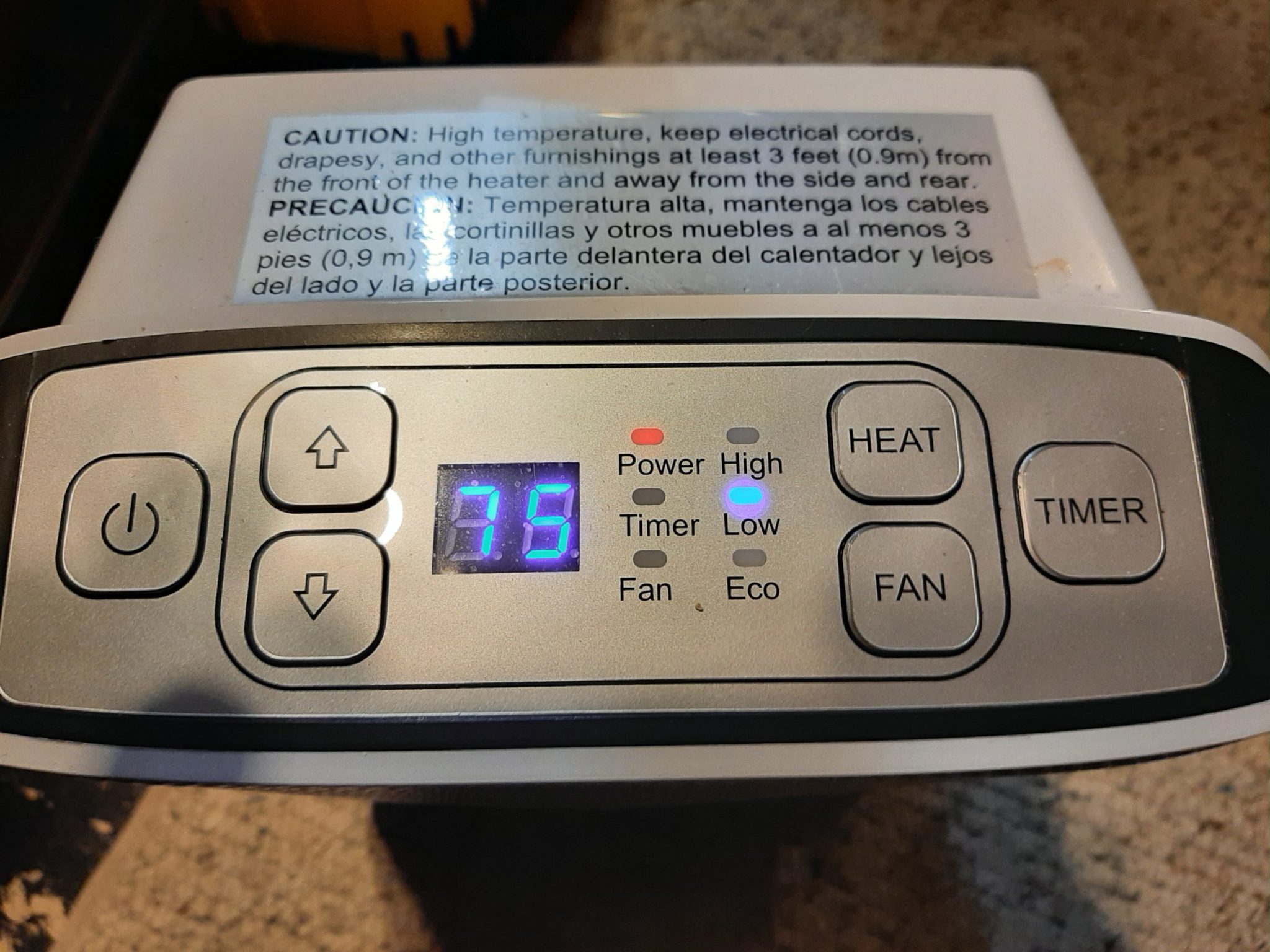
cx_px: 635
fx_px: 954
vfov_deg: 53.1
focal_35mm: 26
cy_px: 476
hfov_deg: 67.3
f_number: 1.7
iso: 100
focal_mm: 3.93
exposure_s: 1/60
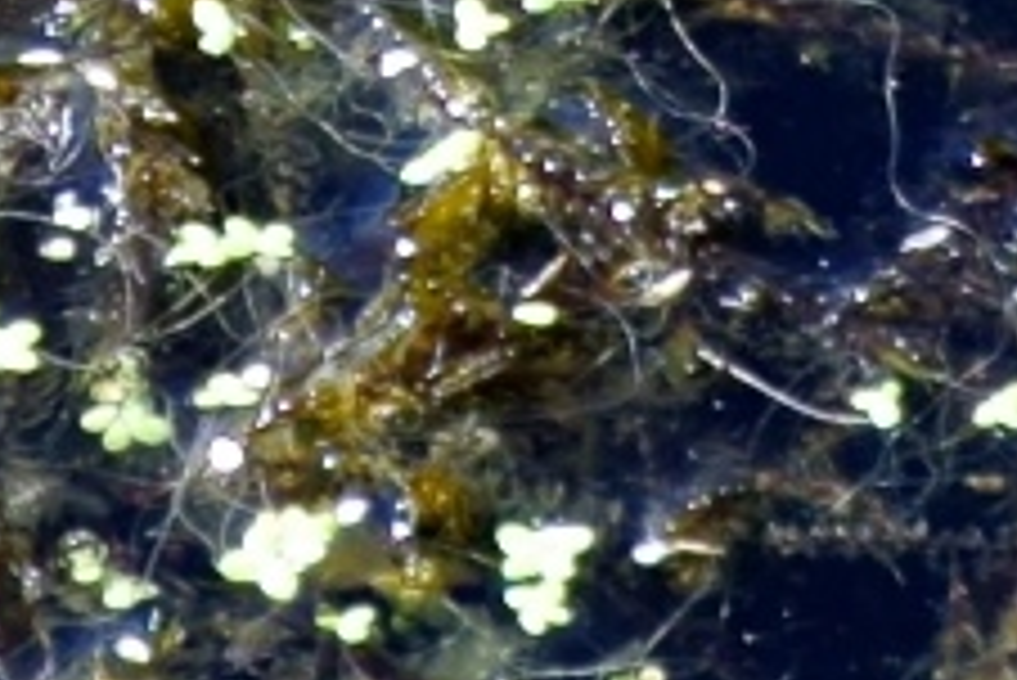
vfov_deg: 0.7
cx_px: 1233
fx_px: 59389
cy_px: -1639
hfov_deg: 1.0
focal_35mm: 2101
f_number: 5.6
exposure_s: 1/100
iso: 100
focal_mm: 110
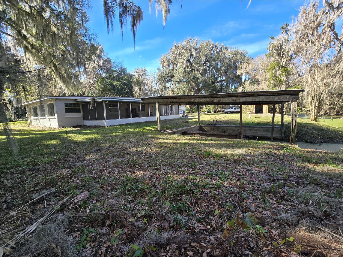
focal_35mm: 13
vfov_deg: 89.9
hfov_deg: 106.2
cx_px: 172
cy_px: 128
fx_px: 129
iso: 50
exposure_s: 1/531
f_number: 2.2
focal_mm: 2.2
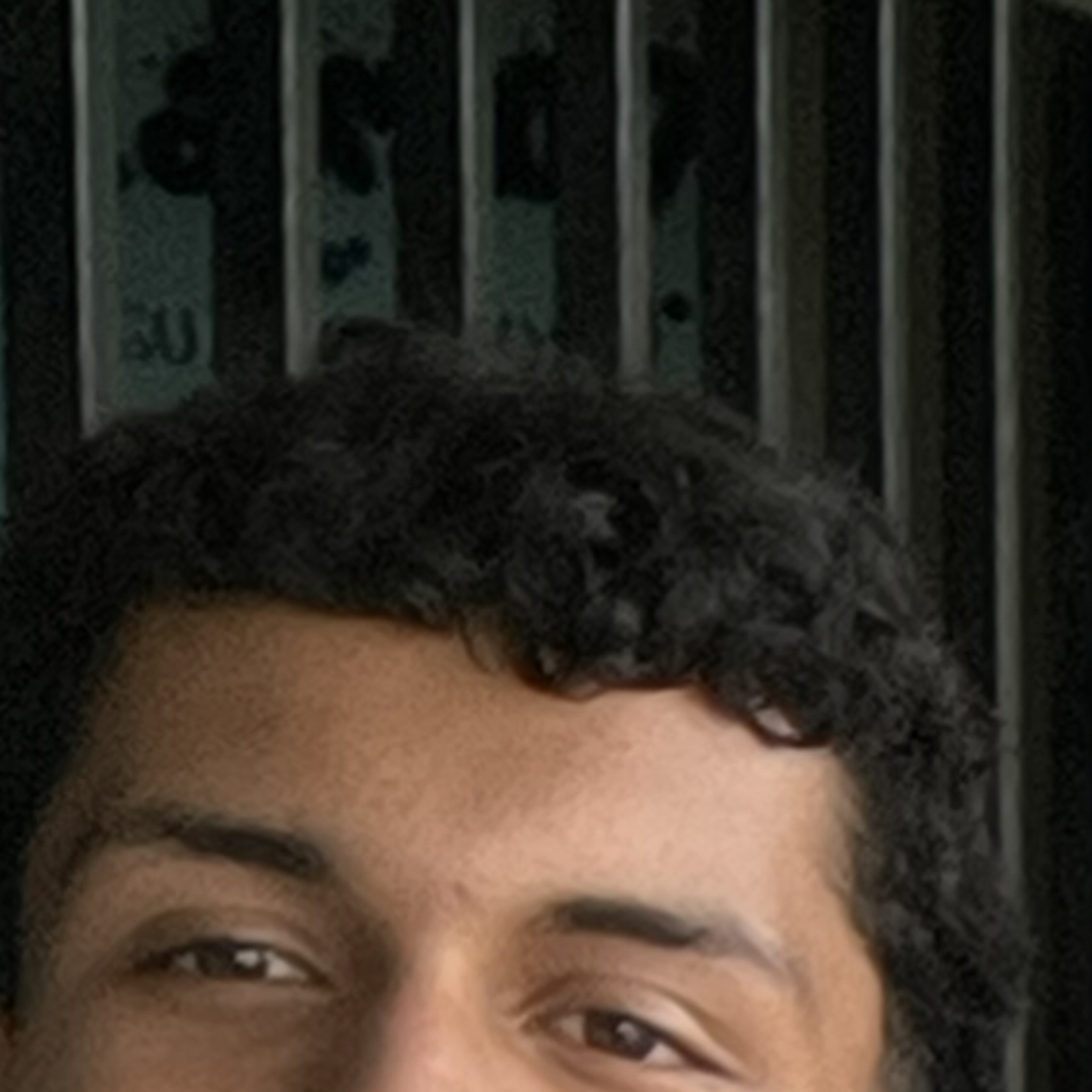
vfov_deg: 8.9
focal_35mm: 173
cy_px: 2835
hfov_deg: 9.0
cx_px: 2727
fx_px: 6174
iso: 50
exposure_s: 1/269
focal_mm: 3.26
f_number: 2.45
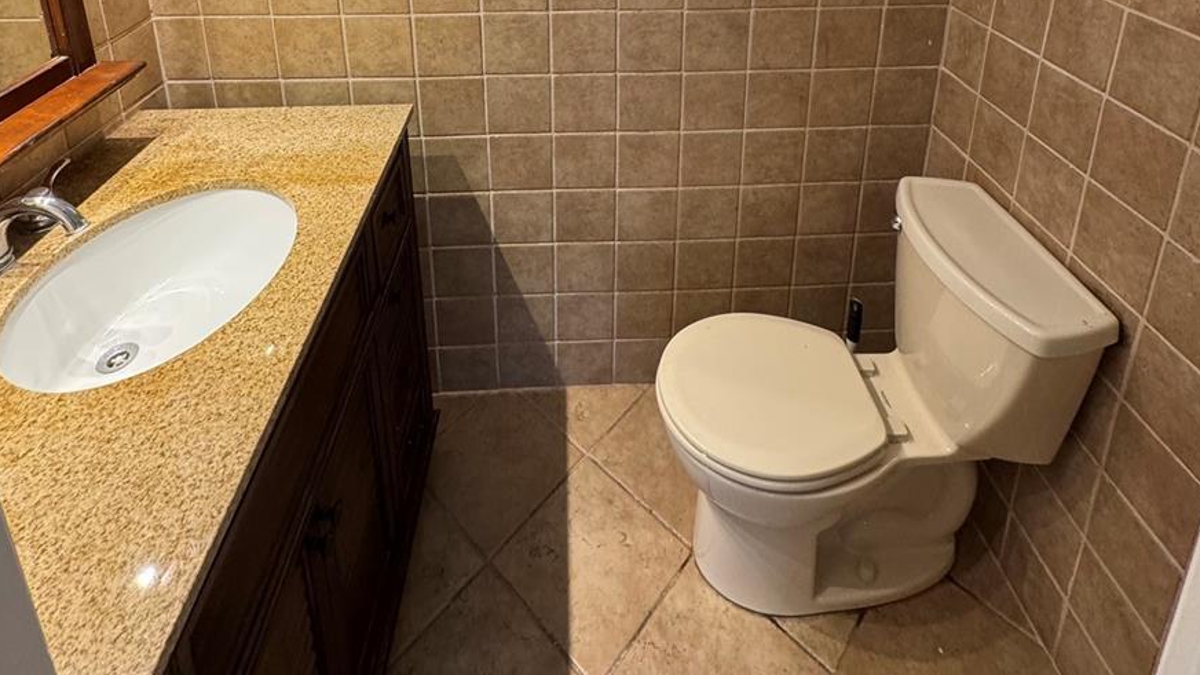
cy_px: -41
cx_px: 592
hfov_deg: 83.9
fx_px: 668
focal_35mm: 21
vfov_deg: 43.4
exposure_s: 1/60
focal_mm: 2.22
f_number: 2.2
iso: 250
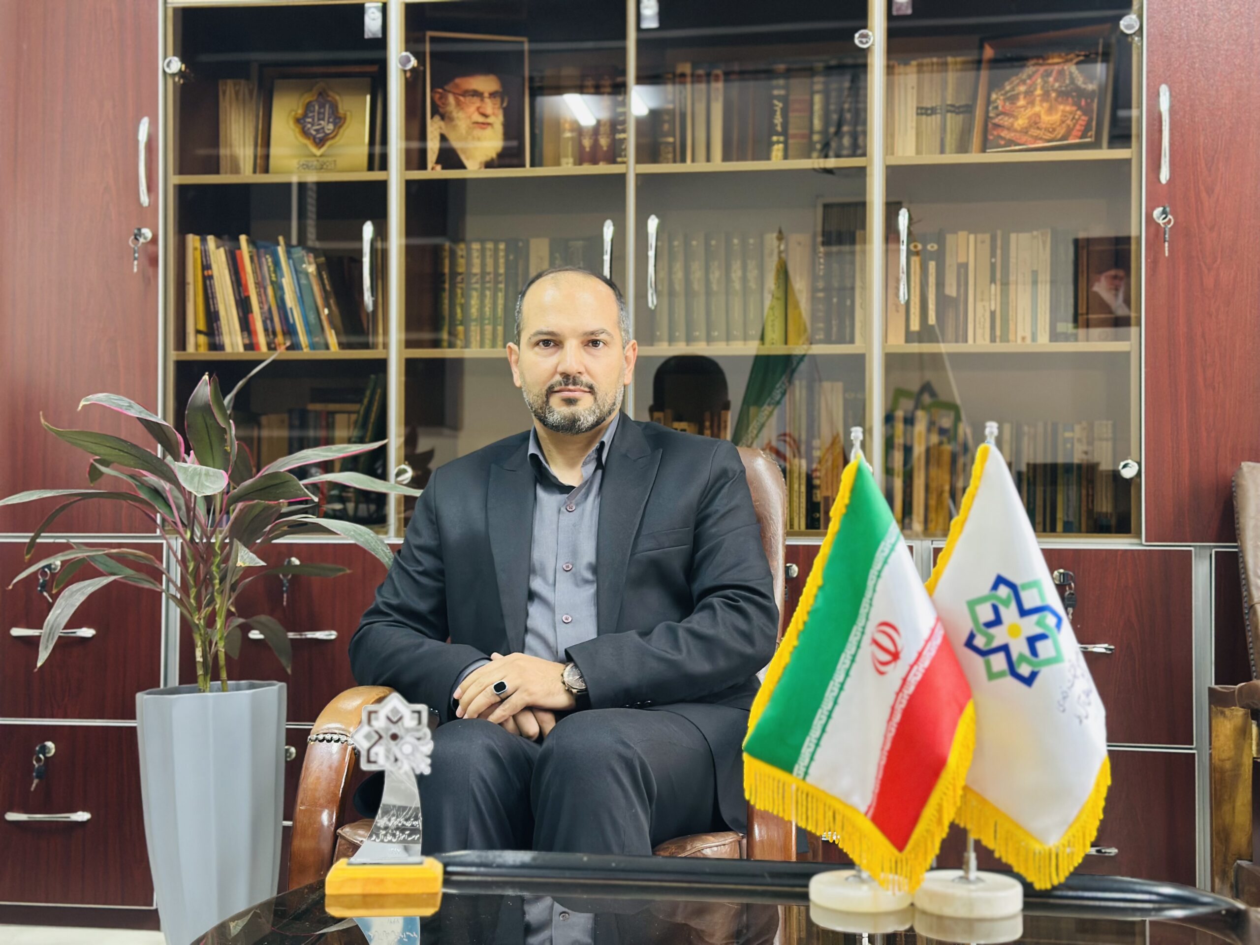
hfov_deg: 39.7
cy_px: 472
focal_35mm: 48
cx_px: 630
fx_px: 1747
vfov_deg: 30.3
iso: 160
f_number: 1.78
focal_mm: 6.86
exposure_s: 1/50
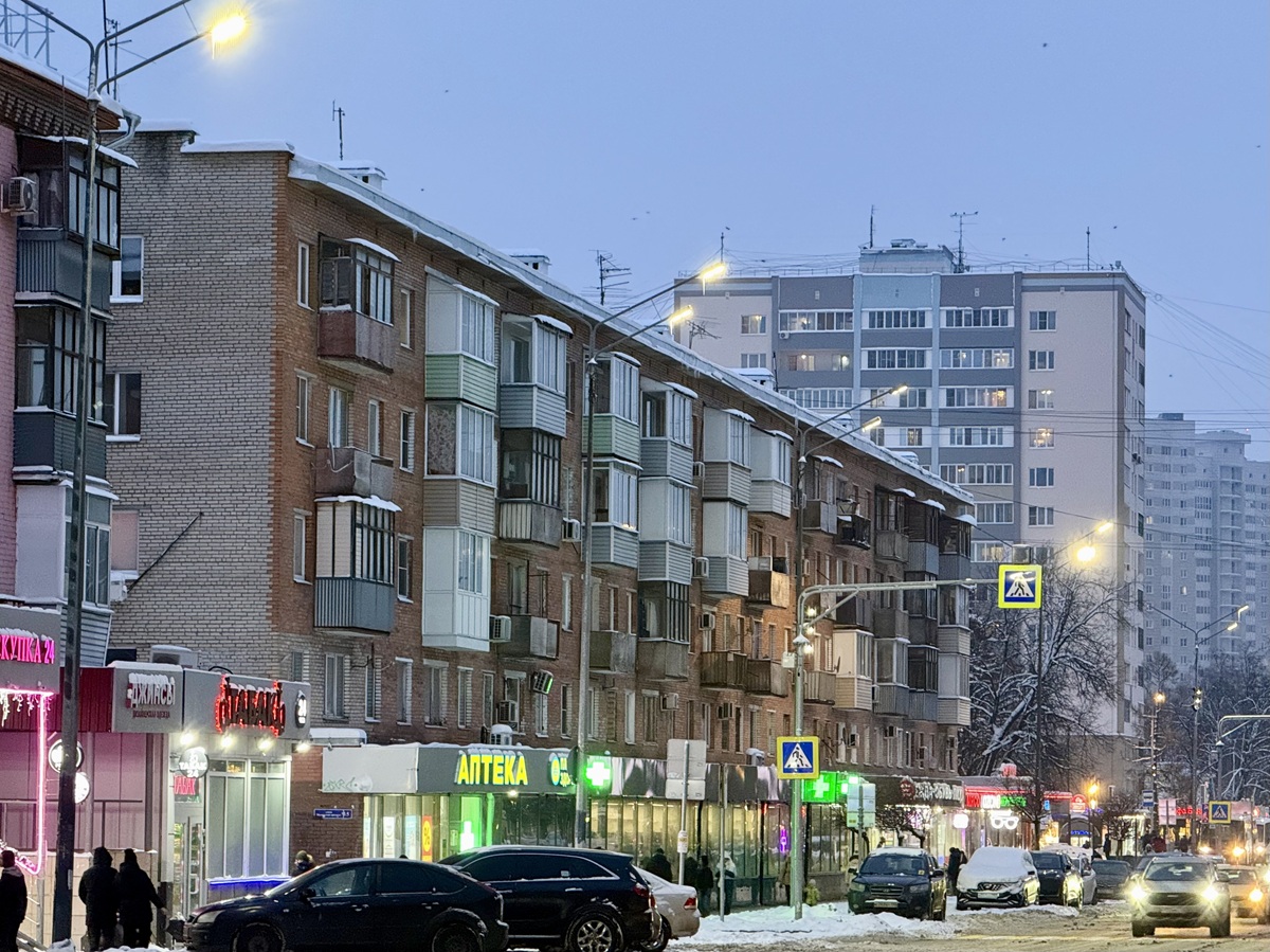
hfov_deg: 16.4
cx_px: 635
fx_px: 4401
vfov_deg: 12.3
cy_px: 476
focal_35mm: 120
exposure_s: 1/50
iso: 500
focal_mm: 15.66
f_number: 2.8
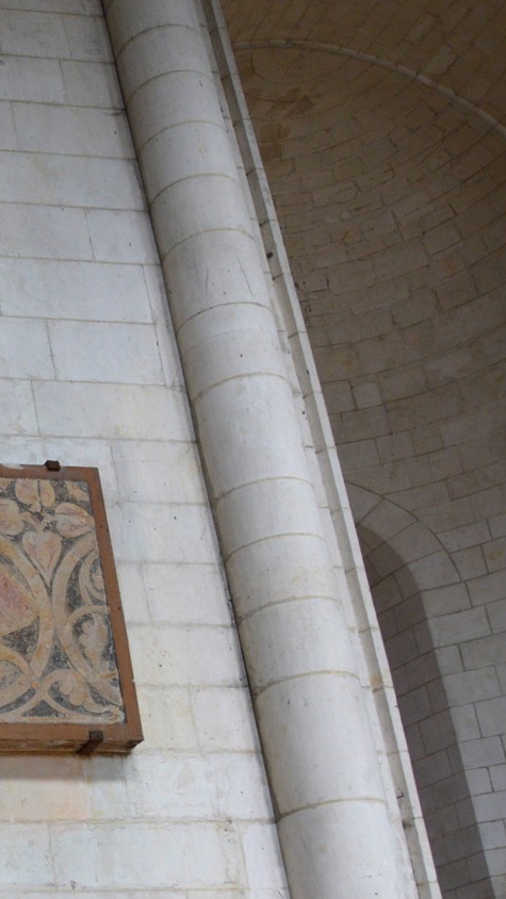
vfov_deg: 31.0
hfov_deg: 15.3
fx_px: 1597
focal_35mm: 67
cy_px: 651
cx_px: -437
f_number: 4
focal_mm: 18
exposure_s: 1/60
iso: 500
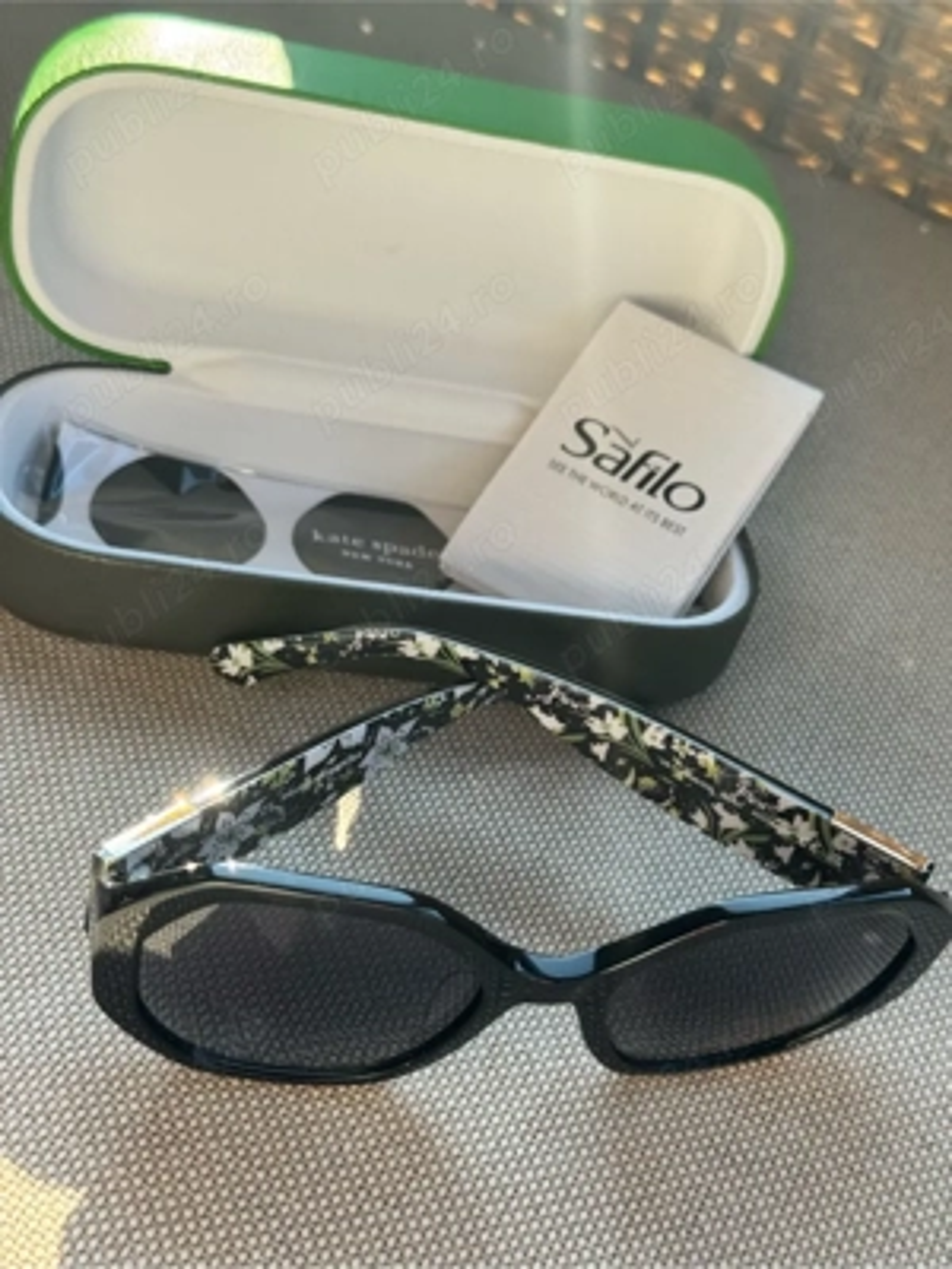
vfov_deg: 39.7
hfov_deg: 30.3
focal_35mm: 48
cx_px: 476
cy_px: 634
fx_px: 1760
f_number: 1.78
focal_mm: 6.76
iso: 64
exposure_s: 1/531
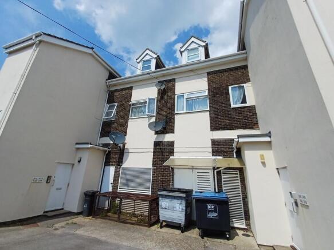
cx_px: 167
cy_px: 125
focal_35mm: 16
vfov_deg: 78.1
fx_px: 154
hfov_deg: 94.5
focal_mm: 1.64
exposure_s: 1/2000
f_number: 2.2
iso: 40
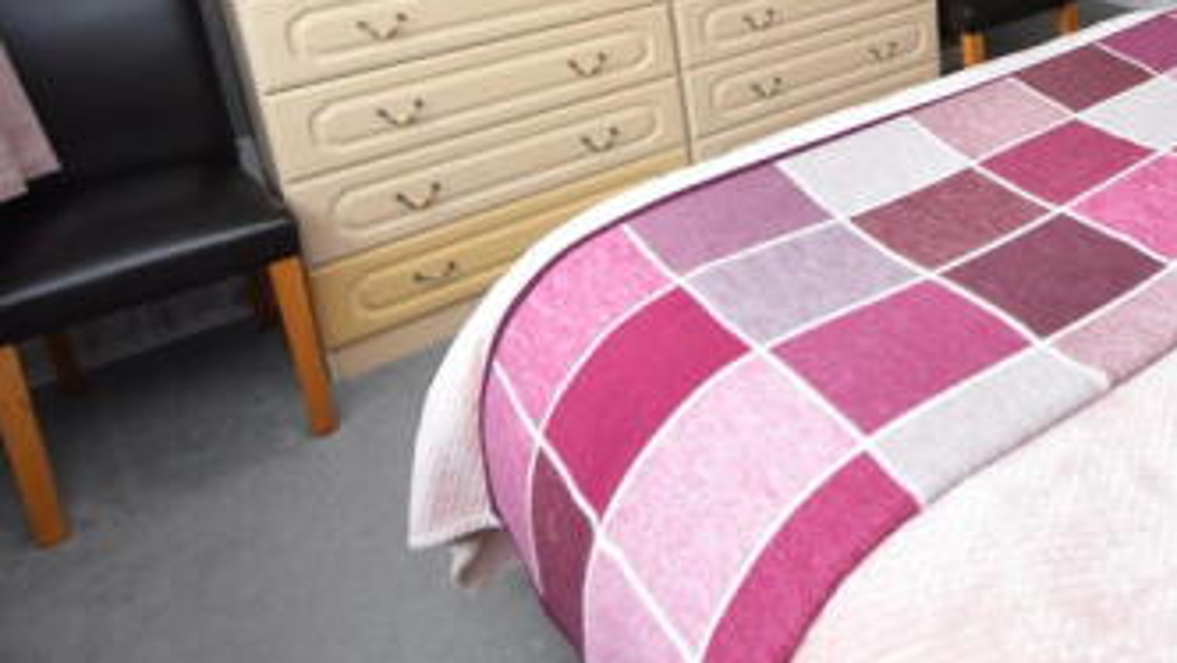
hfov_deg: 53.1
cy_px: -55
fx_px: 968
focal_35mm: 31
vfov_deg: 33.3
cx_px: 1104
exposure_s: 1/100
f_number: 5
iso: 800
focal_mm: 10
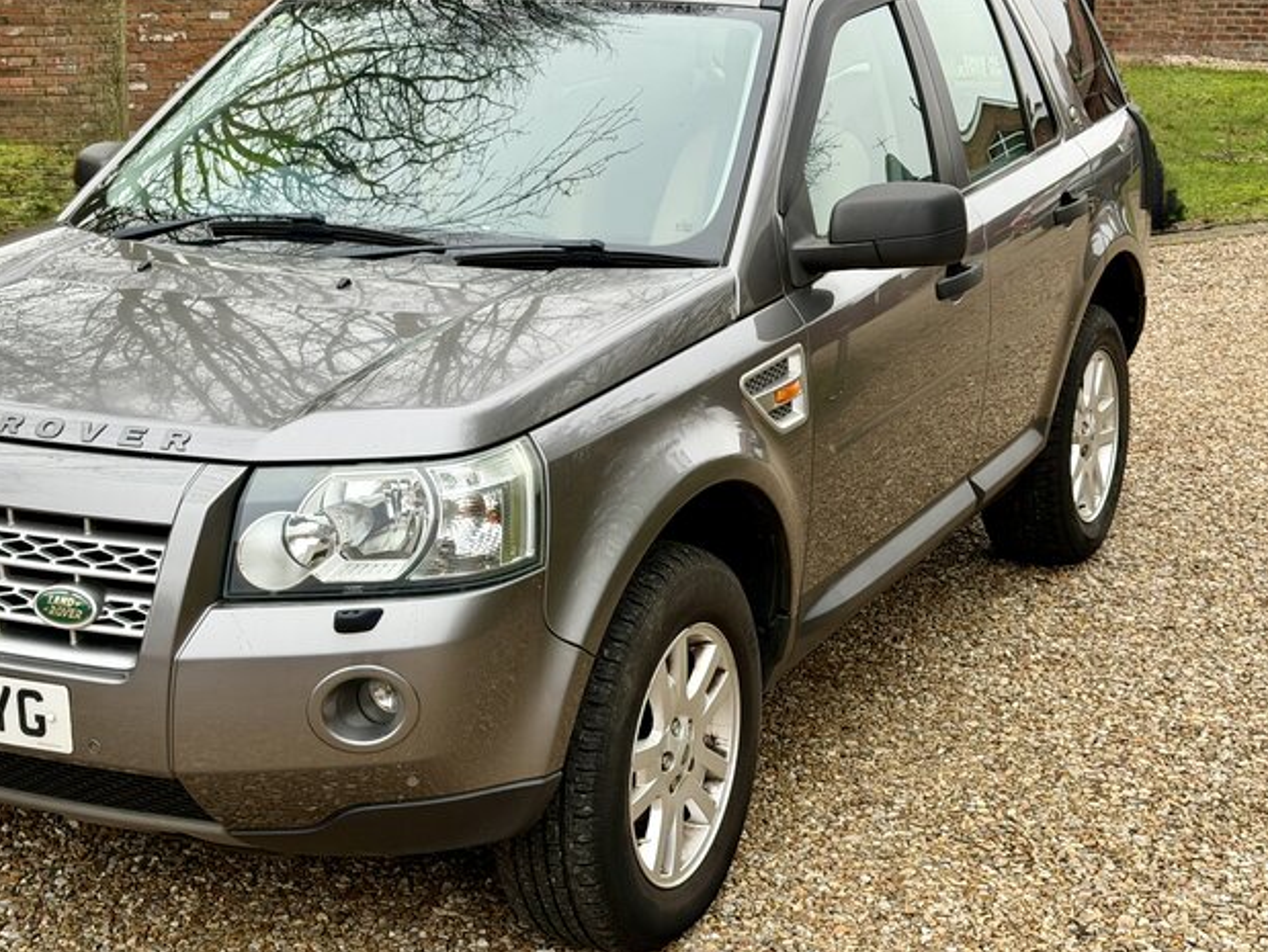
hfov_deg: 31.1
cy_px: 467
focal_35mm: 62
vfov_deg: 23.7
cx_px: 479
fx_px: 2272
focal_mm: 6.76
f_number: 1.78
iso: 100
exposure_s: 1/110
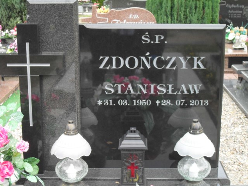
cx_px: 124
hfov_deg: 29.4
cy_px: 93
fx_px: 473
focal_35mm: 66
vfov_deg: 22.3
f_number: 4.6
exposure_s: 1/60
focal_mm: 11.7
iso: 100
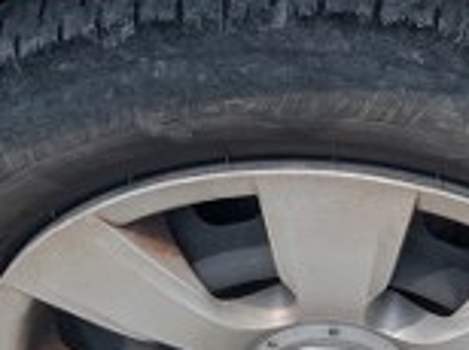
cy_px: 100
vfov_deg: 11.4
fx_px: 1759
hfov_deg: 14.7
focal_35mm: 130
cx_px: 547
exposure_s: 1/1821
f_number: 1.89
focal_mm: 5.43
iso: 51
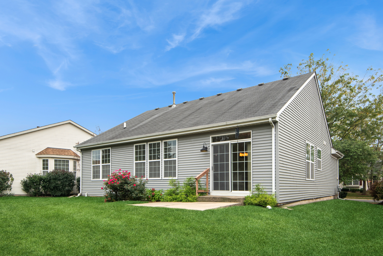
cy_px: 128
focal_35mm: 22
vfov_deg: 57.2
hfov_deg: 78.6
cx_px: 192
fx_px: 234
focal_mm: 15
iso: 400
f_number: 8
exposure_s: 1/100
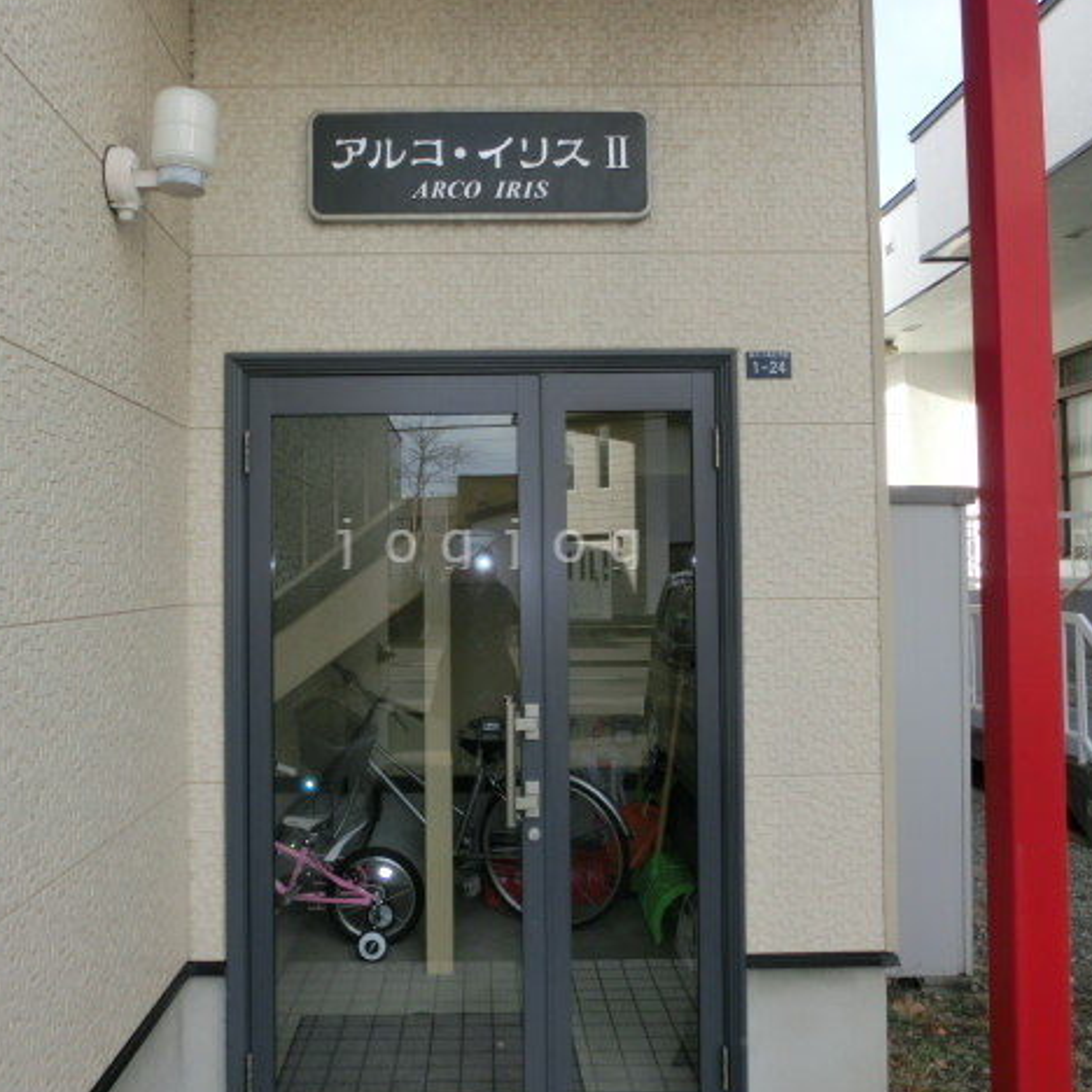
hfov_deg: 55.5
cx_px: 492
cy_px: 541
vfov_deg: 55.6
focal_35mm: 29
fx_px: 1035
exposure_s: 1/250
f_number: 3
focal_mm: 4.24
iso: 80
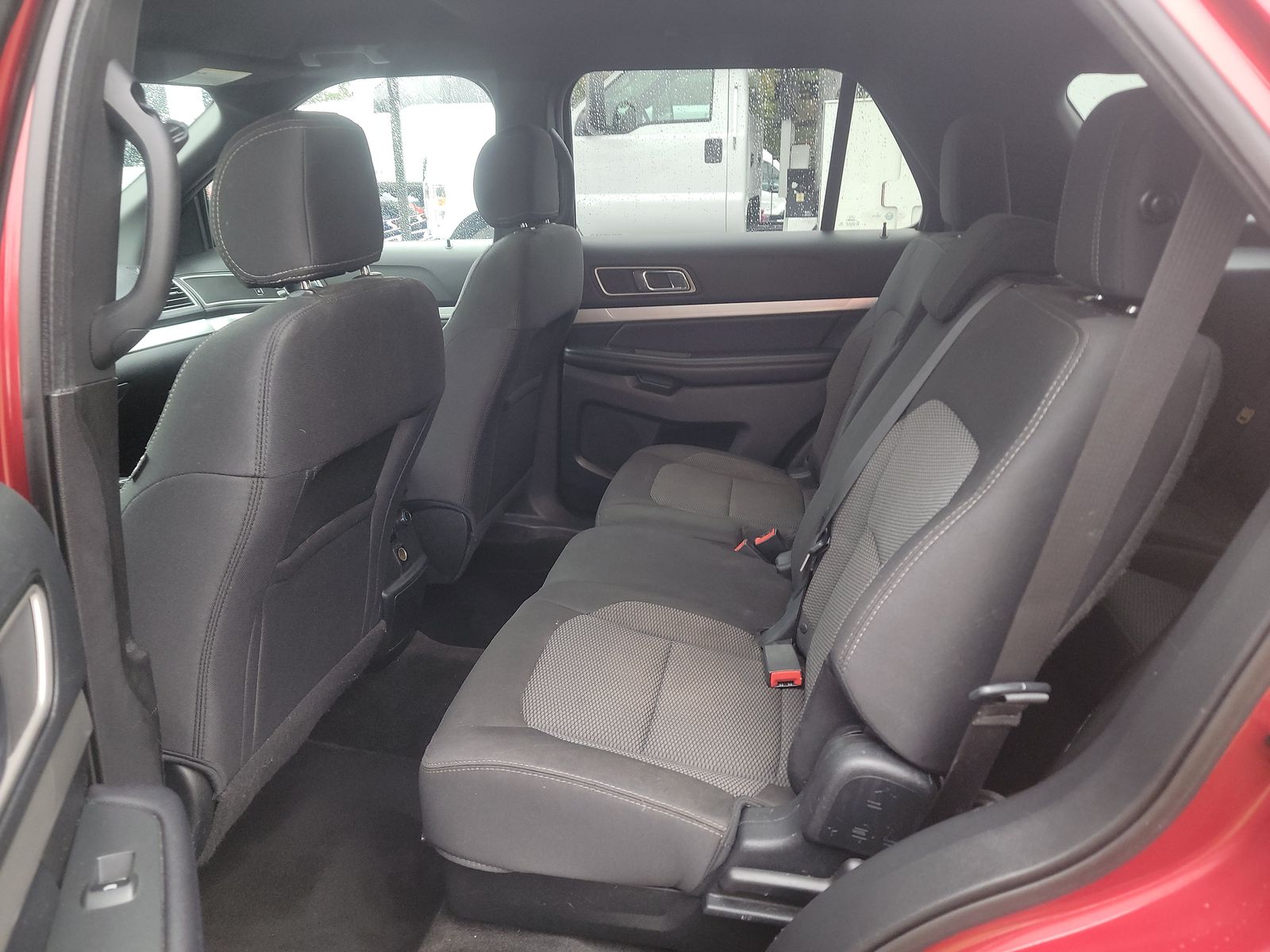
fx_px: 881
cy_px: 476
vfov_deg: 56.8
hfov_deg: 71.6
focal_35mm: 24
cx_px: 635
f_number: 1.8
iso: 401
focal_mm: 6.7
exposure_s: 1/59
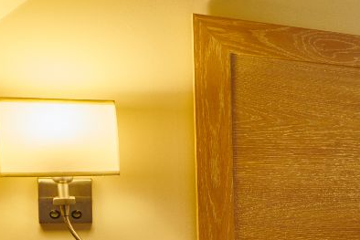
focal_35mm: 67
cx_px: 492
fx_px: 670
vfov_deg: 19.5
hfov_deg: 25.1
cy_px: 261
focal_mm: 22
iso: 500
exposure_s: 1/10
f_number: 7.1
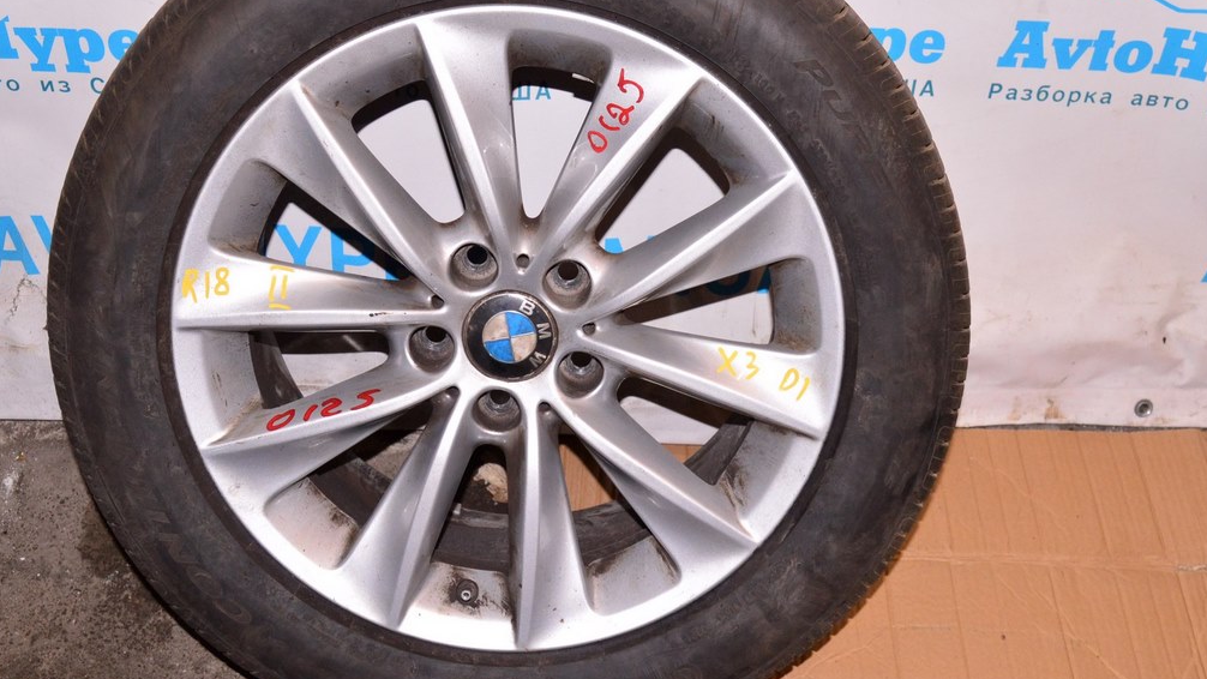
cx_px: 605
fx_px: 1585
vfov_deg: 24.2
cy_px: 317
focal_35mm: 50
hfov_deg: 41.7
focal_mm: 31
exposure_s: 1/200
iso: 1600
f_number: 8
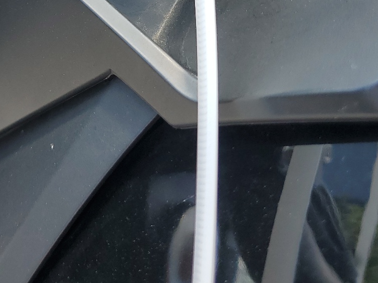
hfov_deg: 33.4
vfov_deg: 25.0
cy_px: -14
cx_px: 48
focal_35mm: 55
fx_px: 601
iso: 50
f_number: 1.5
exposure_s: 1/435
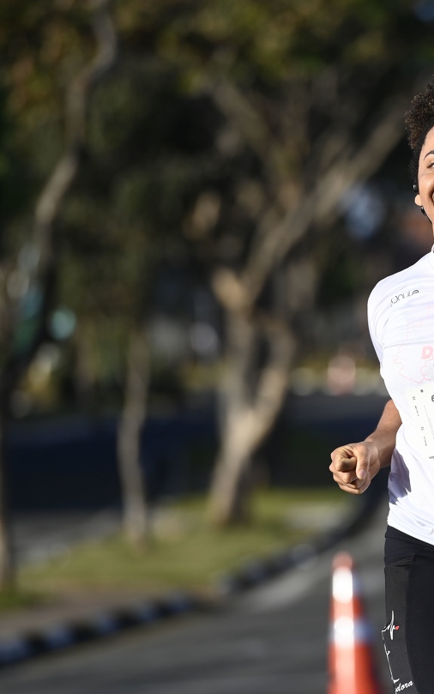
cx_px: 474
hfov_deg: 4.3
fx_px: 5826
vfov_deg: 6.8
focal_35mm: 308
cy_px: 348
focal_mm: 200
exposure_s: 1/3200
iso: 400
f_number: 4
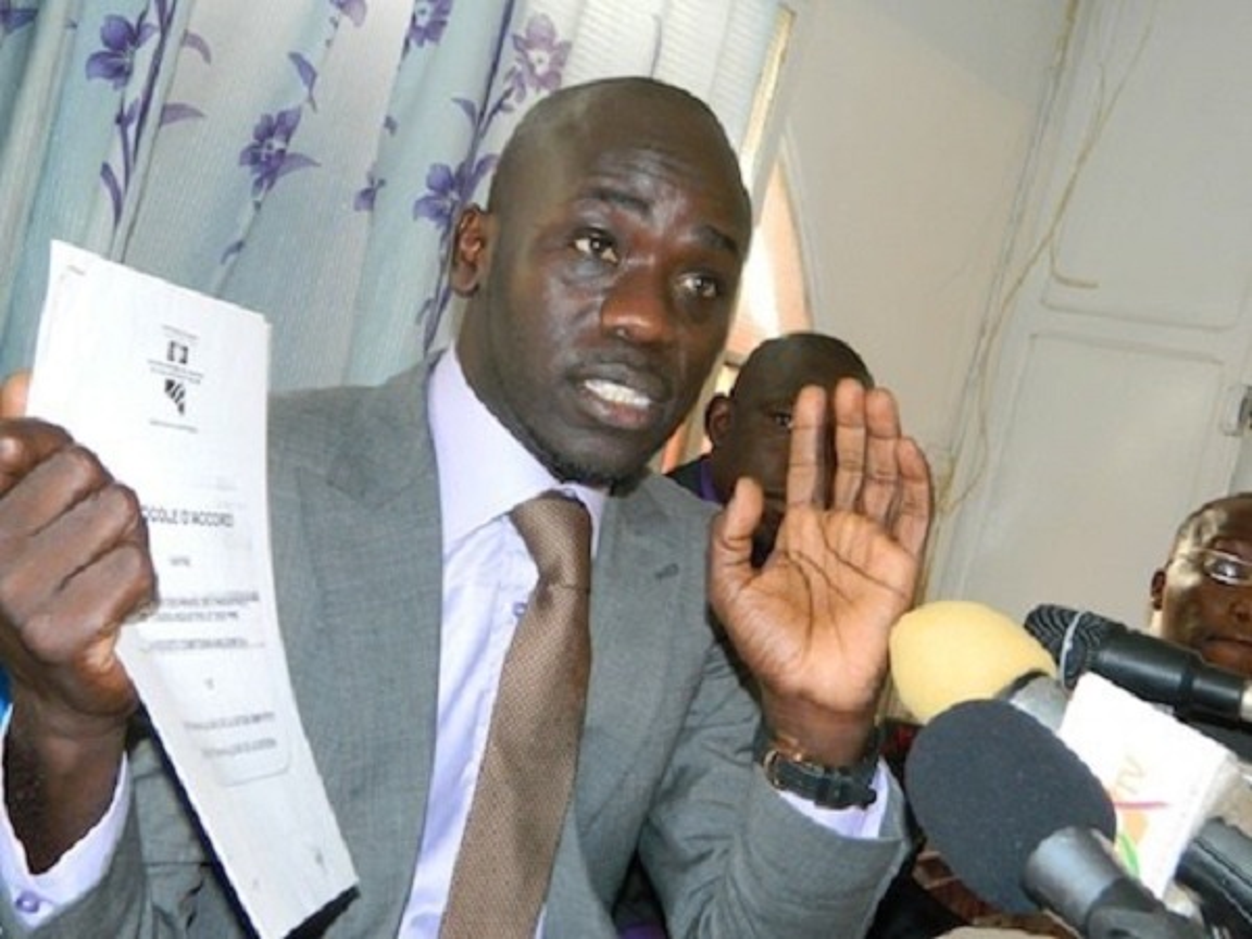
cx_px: 626
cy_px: 470
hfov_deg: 45.8
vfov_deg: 35.1
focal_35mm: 41
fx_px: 1483
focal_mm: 7.3
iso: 200
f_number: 3.5
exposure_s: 1/40
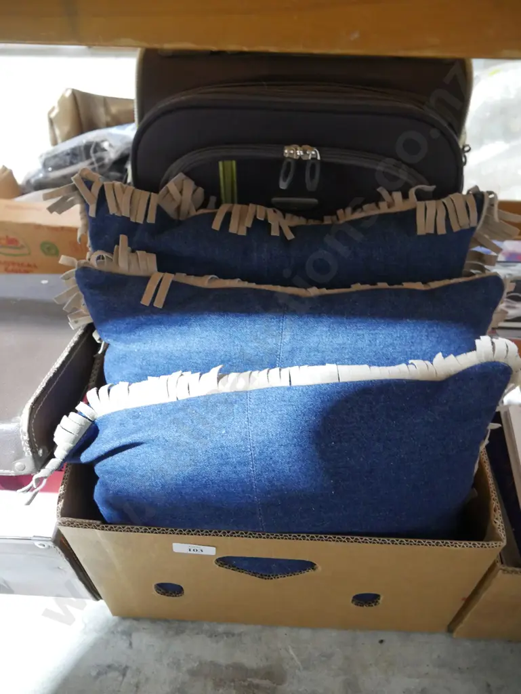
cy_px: 347
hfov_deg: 49.8
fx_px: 561
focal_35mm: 28
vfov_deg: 63.4
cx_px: 260
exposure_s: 1/25
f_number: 4
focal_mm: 14
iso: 3200
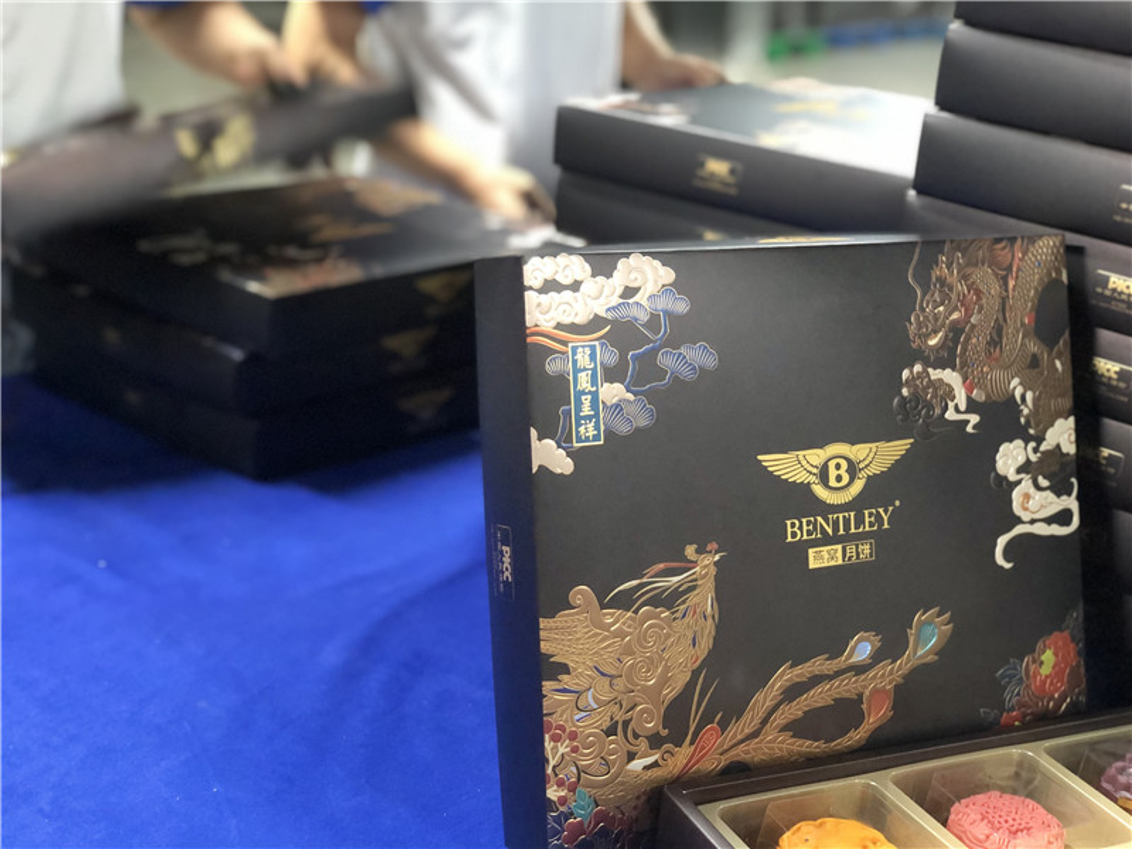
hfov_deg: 36.8
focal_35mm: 52
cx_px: 566
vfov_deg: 28.0
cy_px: 424
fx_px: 1700
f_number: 2.4
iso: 250
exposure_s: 1/8
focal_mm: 6
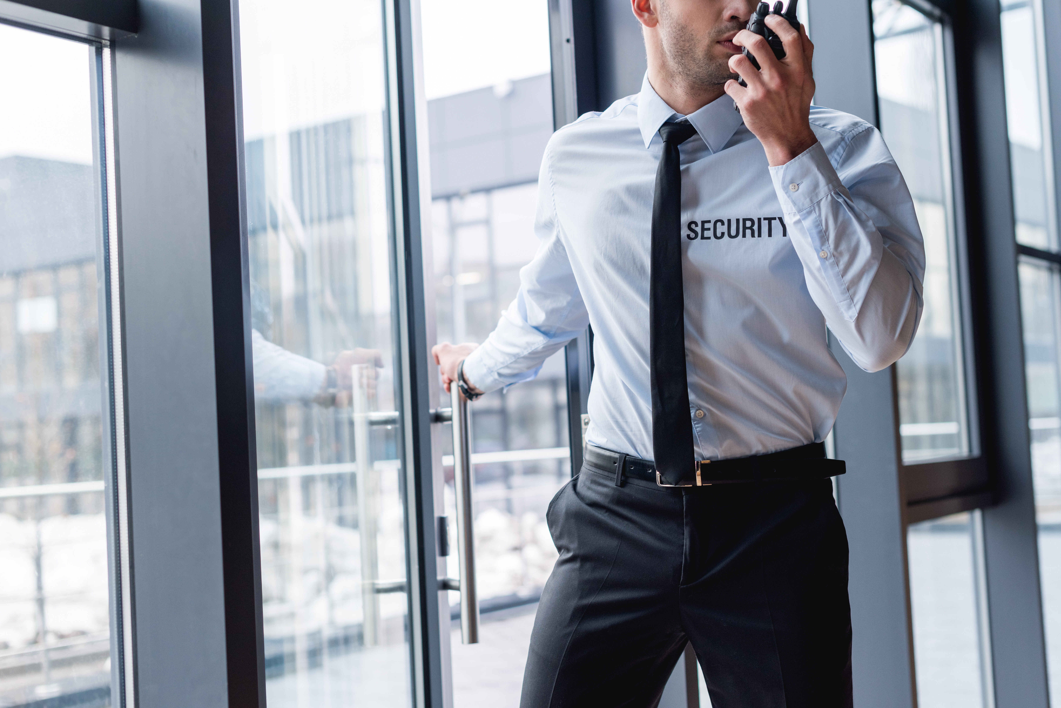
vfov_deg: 27.0
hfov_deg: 39.6
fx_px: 1474
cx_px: 530
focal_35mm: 50
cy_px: 354
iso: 320
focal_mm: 50
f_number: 3.2
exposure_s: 1/160
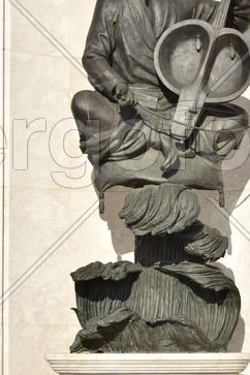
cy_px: 145
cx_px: 157
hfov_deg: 8.2
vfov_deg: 12.2
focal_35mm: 168
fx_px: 1750
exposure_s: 1/500
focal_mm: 70
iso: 100
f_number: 5.3
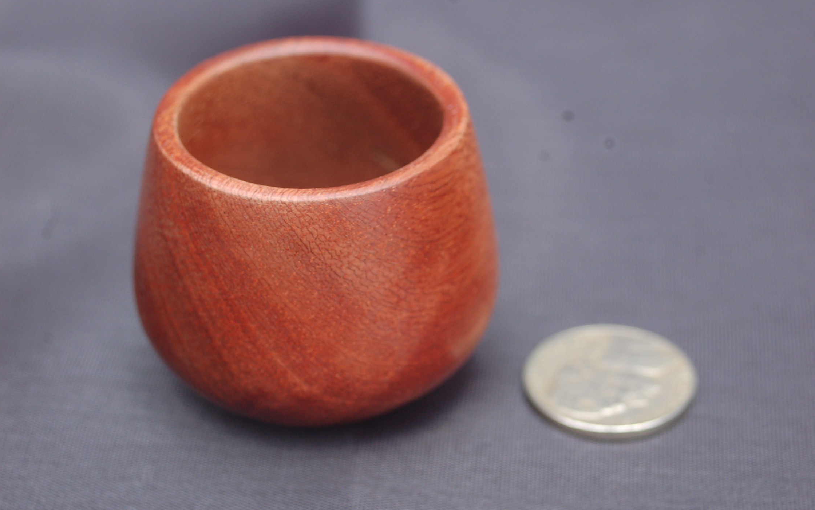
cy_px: 251
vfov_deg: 10.7
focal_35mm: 123
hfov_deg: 17.0
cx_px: 407
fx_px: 2732
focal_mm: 80
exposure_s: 1/125
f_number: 8
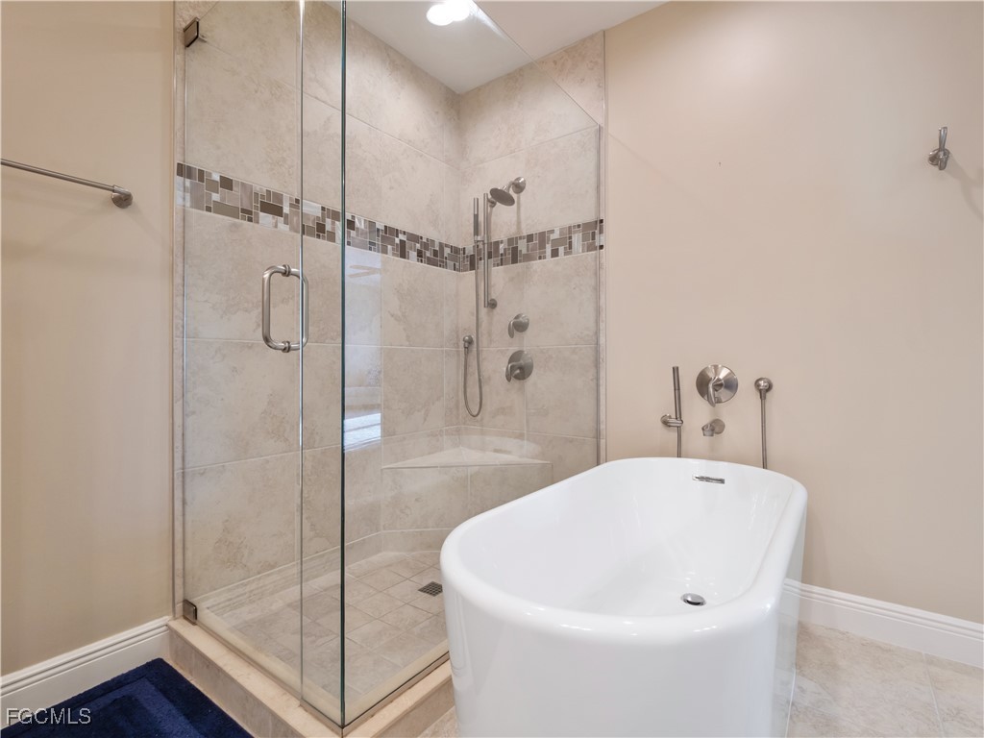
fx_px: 455
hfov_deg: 94.5
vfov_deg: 78.1
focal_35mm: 16
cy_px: 369
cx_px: 492
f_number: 7.1
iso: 200
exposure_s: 1/10
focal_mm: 8
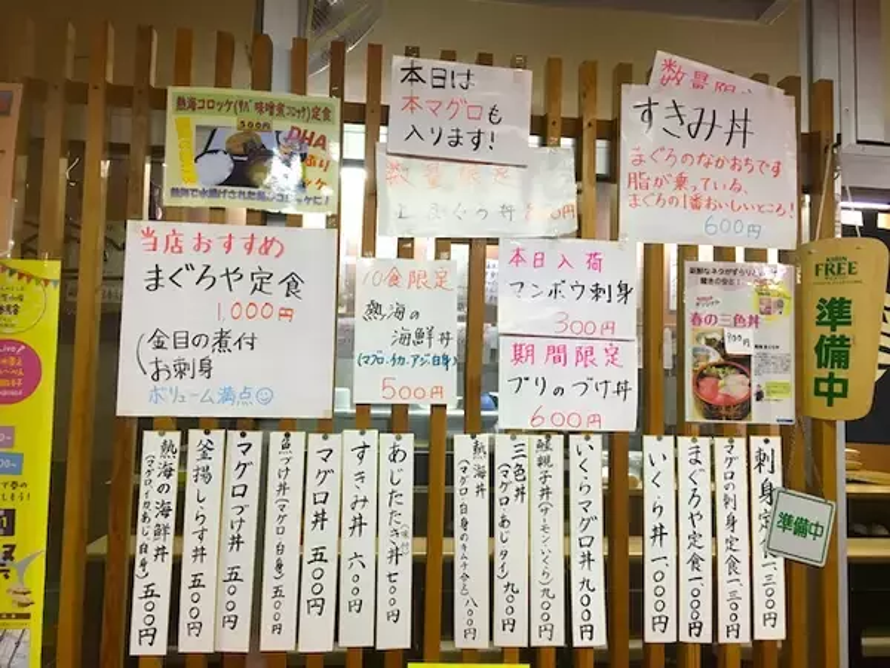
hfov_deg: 61.7
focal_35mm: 29
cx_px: 445
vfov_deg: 48.2
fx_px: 746
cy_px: 334
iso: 125
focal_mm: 4.15
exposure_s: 1/30
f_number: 2.2
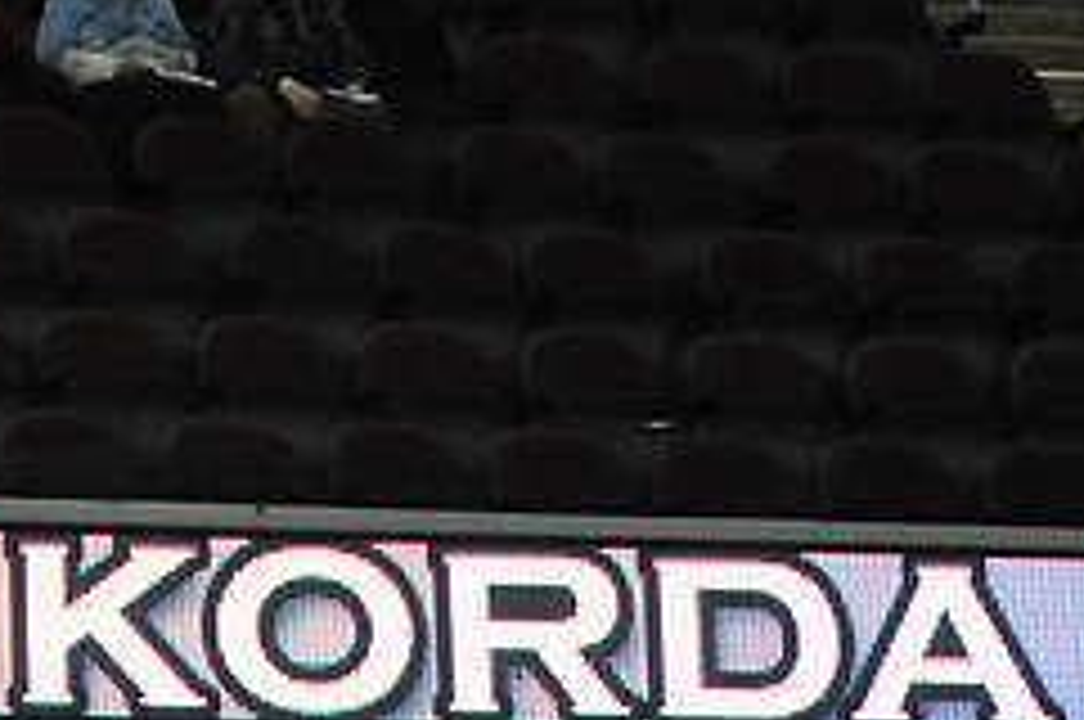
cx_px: -427
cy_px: 610
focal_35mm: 474
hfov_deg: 4.3
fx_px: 14243
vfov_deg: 2.9
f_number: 5.6
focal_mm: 95
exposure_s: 1/640
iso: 3200
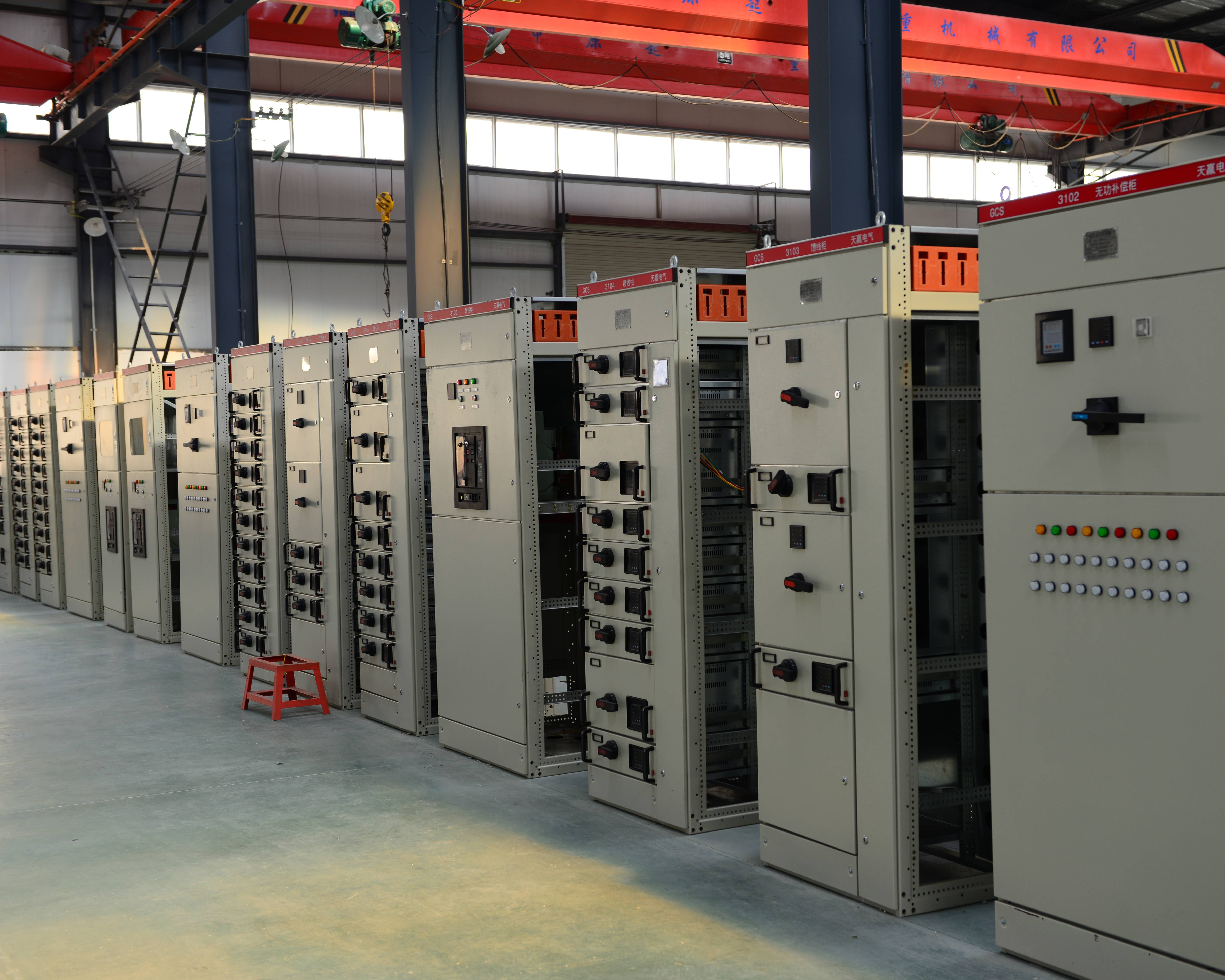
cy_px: 489
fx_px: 1740
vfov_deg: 31.5
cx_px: 658
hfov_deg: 38.8
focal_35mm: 48
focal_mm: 42
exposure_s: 1/60
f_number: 4
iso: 100
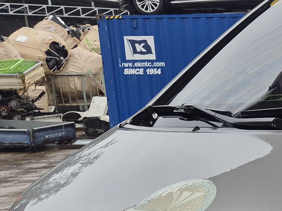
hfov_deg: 19.3
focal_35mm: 89
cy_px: 272
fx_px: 725
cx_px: 422
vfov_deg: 15.8
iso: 125
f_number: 1.8
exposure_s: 1/180
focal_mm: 5.4
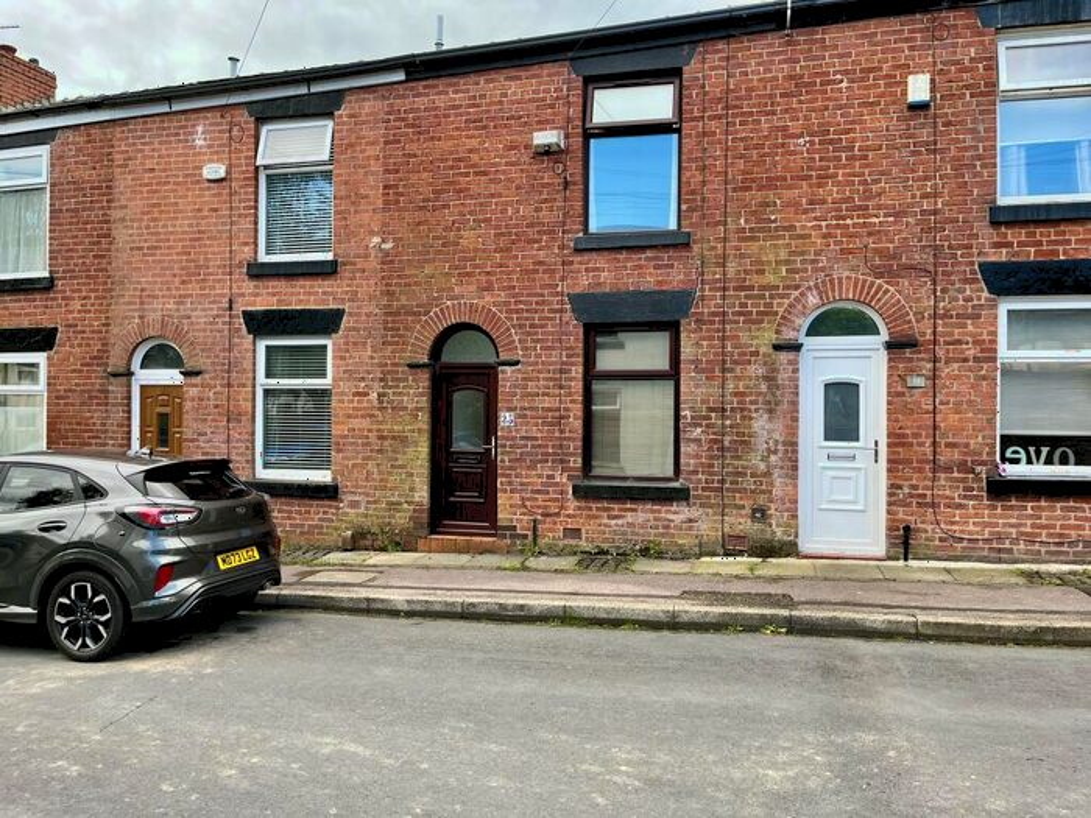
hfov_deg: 67.3
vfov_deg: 53.1
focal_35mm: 26
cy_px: 409
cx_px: 546
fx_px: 819
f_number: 1.6
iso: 50
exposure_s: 1/493
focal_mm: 5.1
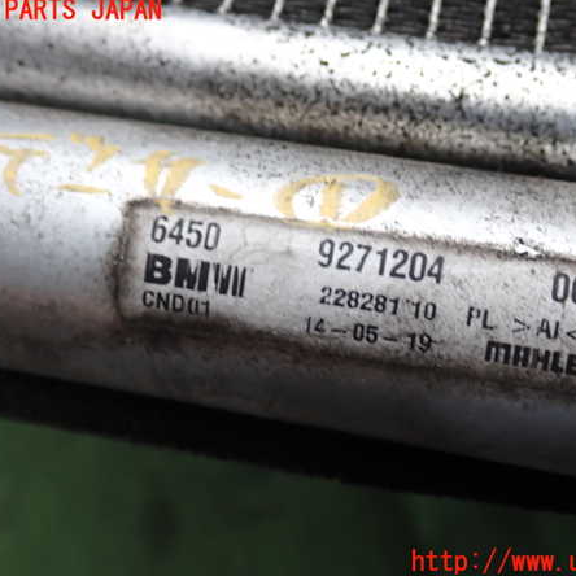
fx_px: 922
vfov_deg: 34.7
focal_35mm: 49
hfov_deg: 34.7
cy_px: 287
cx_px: 315
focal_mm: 7.31
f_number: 2.8
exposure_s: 1/40
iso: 200
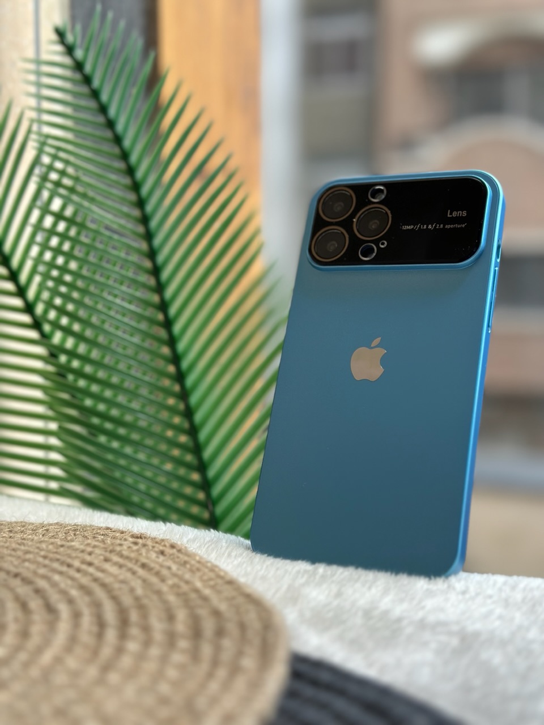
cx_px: 272
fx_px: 1006
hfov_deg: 30.3
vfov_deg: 39.7
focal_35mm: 48
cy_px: 362
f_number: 1.78
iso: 80
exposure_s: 1/672
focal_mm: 6.86
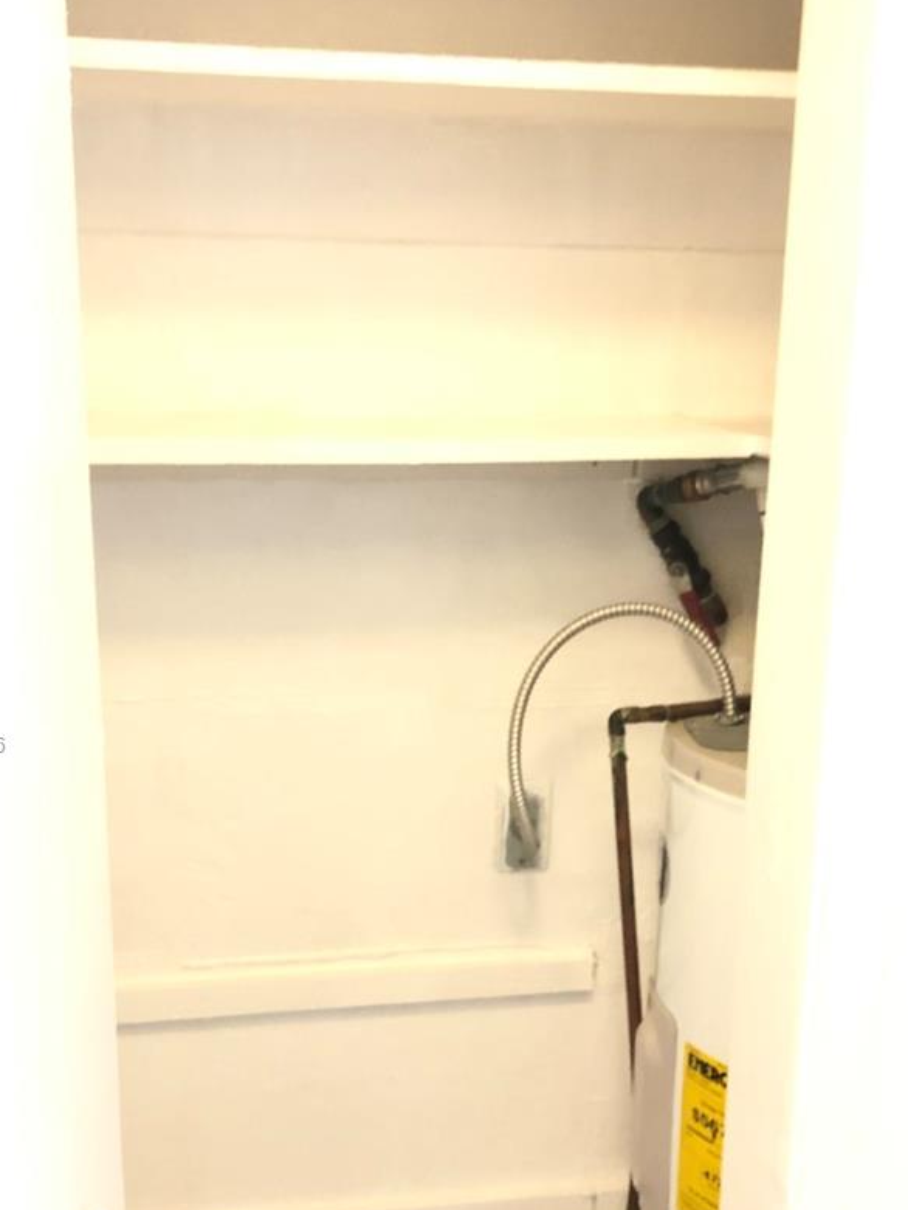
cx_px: 414
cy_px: 745
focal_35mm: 43
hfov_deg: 33.6
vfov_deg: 43.5
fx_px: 1503
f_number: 1.8
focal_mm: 4
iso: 100
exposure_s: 1/9
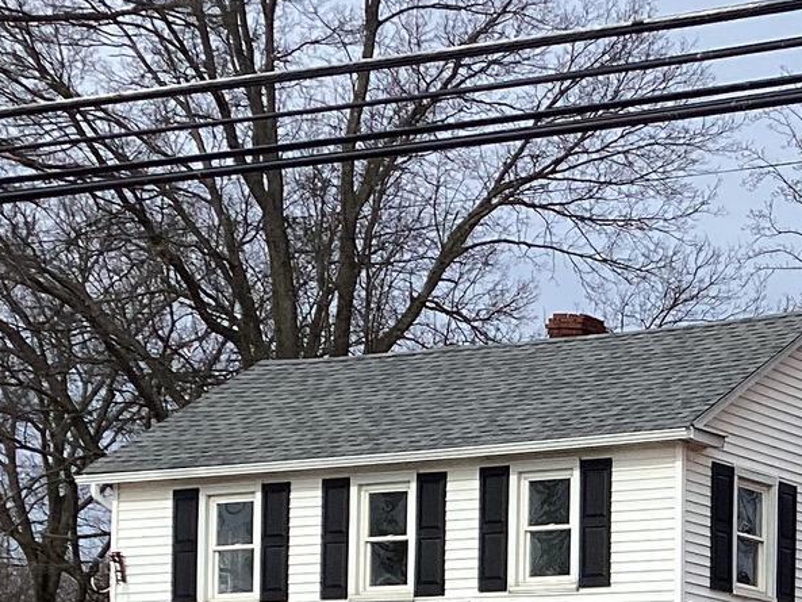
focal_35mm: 107
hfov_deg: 17.4
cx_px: 986
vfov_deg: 13.5
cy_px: 717
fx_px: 2480
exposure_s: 1/840
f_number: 2.4
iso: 25
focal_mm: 3.3
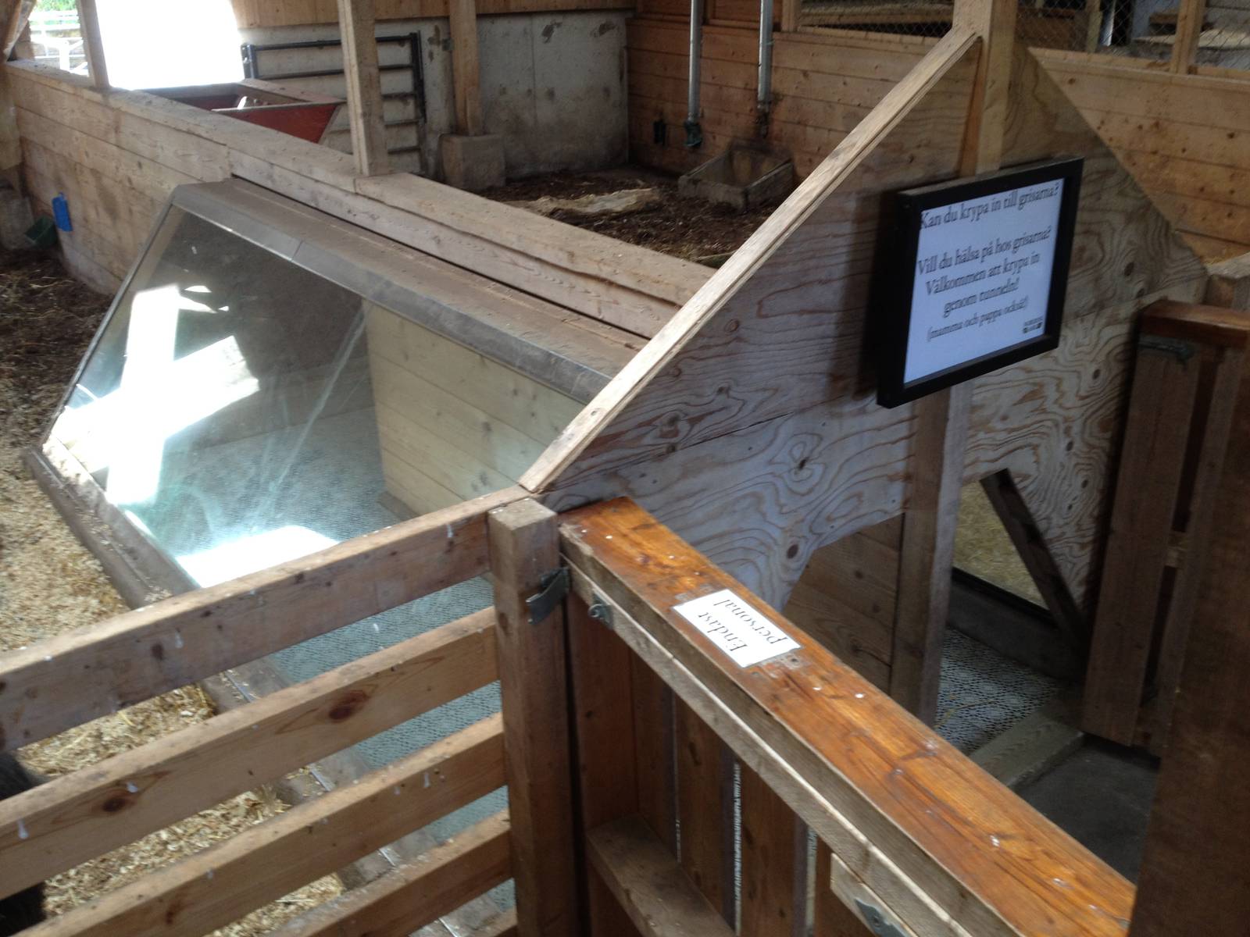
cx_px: 625
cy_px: 468
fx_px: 1264
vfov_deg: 40.7
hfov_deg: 52.6
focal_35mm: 35
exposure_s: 1/60
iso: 64
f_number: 2.4
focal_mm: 4.28
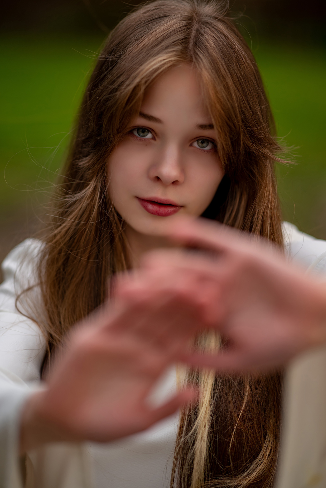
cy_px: 244
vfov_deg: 19.4
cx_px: 163
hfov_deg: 13.1
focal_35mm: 105
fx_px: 1424
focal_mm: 105
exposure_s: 1/1000
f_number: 1.4
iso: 100
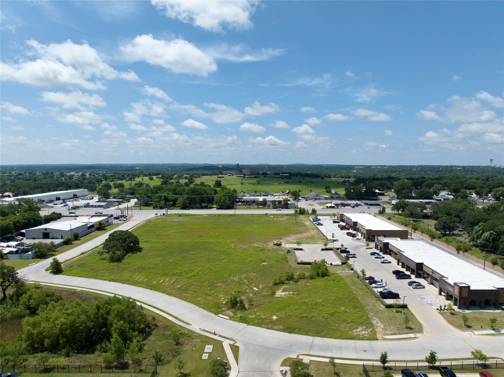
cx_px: 252
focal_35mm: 24
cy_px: 188
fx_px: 349
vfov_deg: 56.8
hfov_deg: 71.6
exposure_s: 1/2500
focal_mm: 12.29
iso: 110
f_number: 2.8
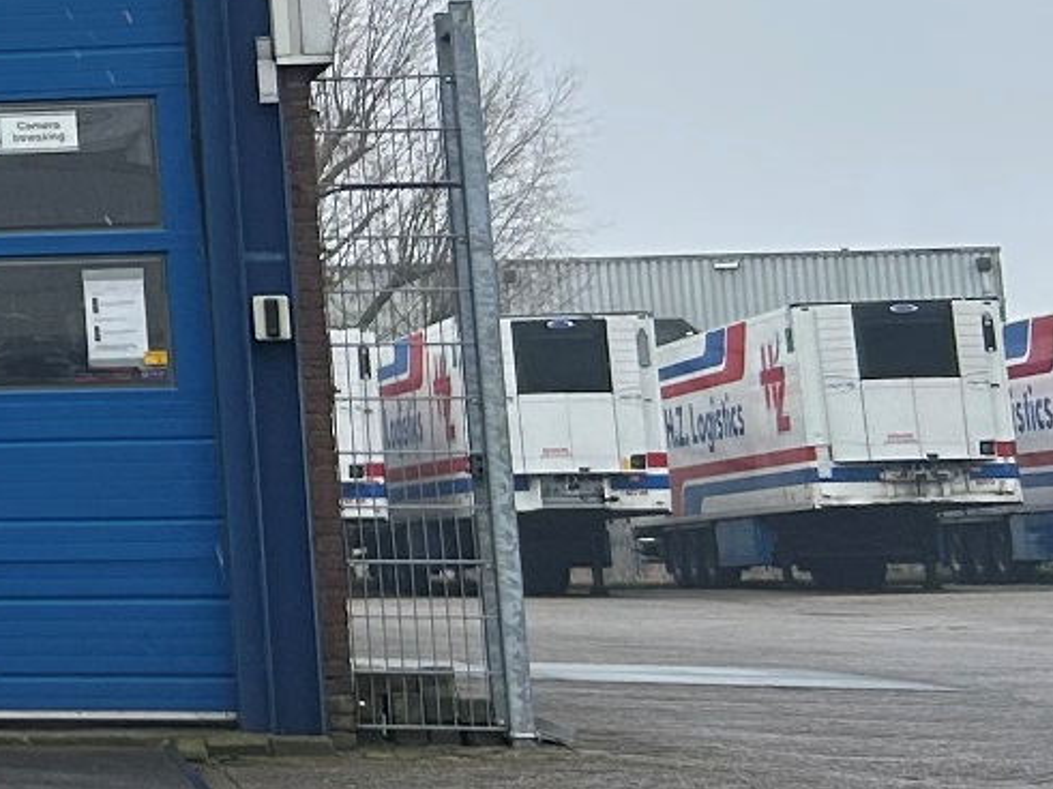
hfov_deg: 12.4
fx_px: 3893
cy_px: -9
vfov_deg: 11.5
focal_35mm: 128
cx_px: -1414
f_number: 1.5
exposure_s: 1/1147
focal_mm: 5.7
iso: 50
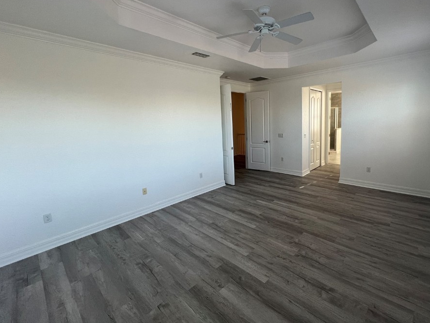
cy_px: 141
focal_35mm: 15
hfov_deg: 97.5
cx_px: 244
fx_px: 186
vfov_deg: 81.4
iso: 125
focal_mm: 1.57
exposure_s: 1/99
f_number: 1.8
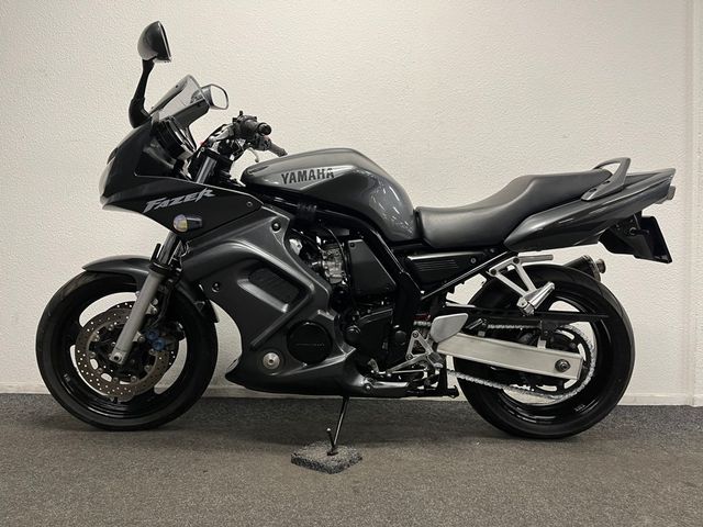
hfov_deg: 67.3
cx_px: 352
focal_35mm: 26
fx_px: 528
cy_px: 264
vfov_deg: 53.1
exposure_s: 1/50
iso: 100
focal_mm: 5.1
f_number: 1.6
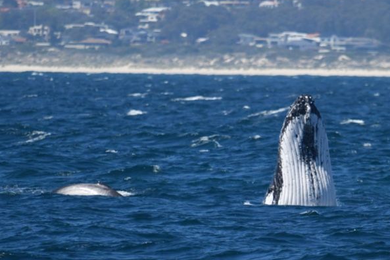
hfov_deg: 2.6
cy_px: 119
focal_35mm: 809
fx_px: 8761
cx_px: 210
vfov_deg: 1.7
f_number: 6.3
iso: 1100
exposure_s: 1/8000
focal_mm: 600
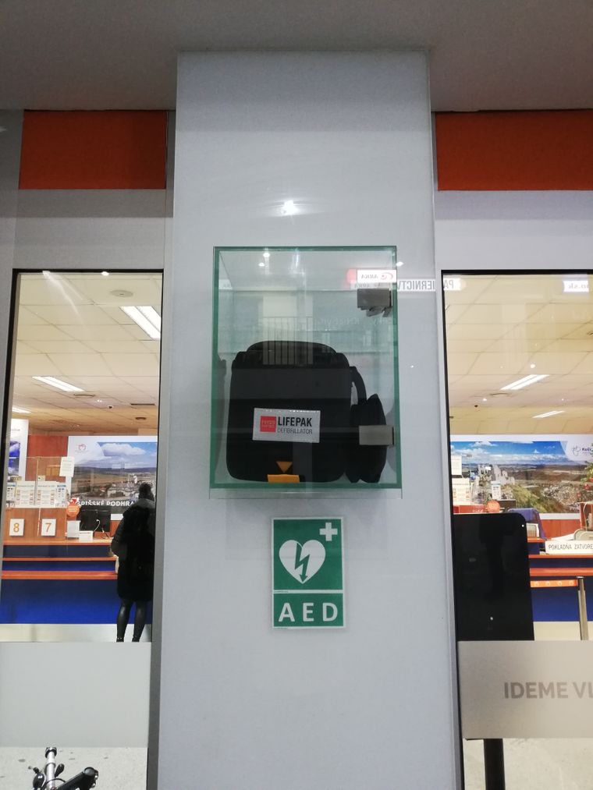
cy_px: 395
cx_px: 296
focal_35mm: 26
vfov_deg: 67.3
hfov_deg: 53.1
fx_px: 594
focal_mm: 3.81
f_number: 2.2
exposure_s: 1/20
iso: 500
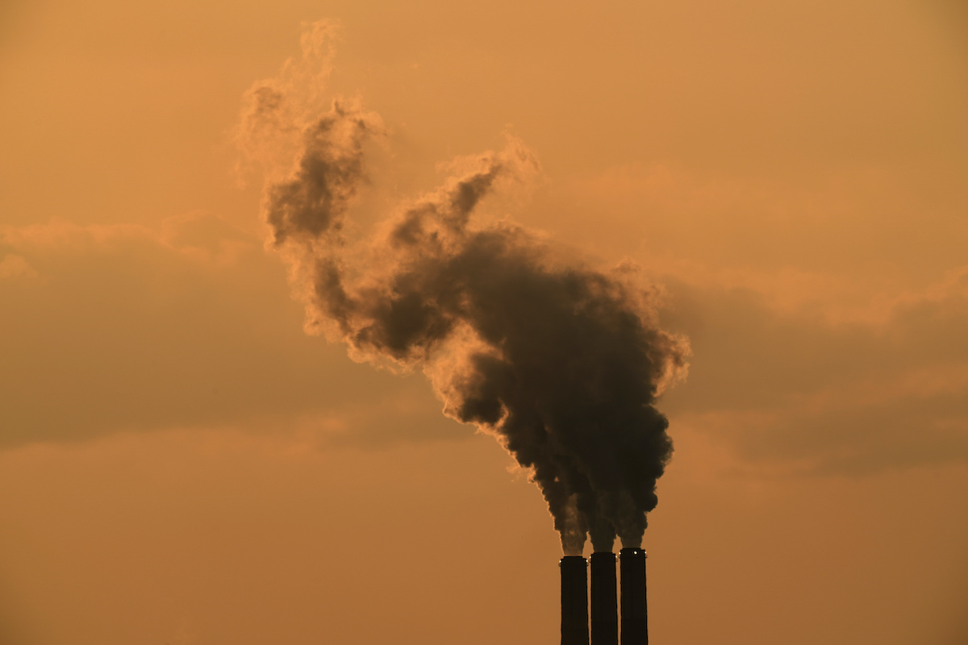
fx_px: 32264
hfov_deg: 1.7
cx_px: 484
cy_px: 322
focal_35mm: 1200
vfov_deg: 1.1
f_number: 13
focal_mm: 1200
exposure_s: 1/250
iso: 50
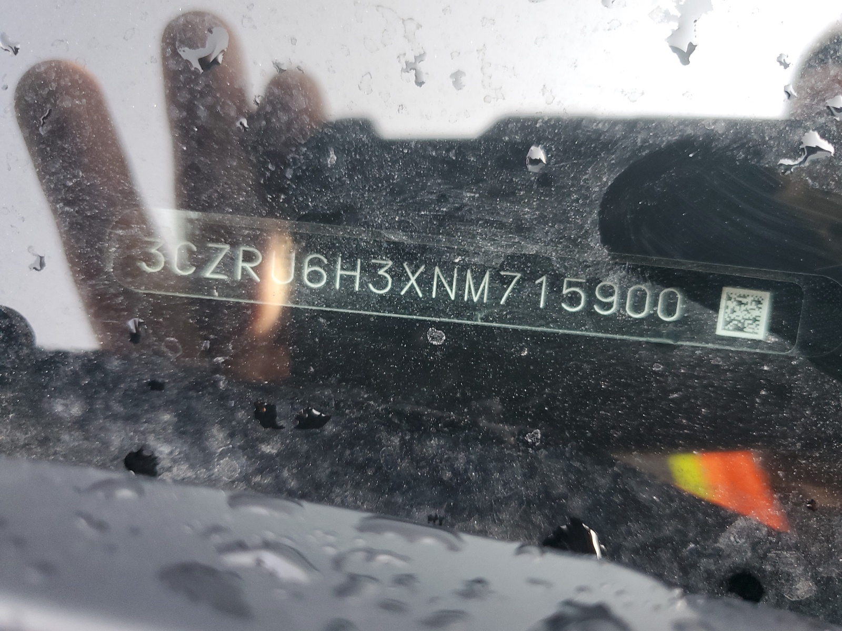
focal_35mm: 26
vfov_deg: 53.1
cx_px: 421
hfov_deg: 67.3
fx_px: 632
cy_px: 316
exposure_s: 1/120
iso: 82
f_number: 1.5
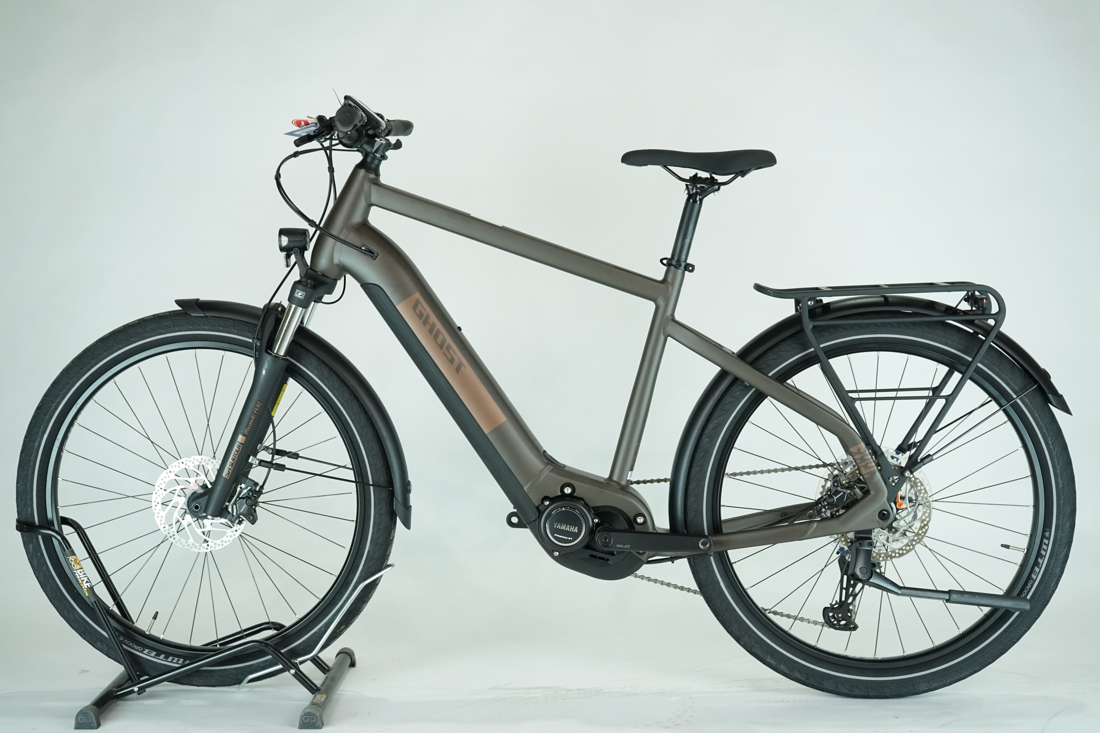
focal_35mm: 52
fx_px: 1589
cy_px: 366
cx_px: 550
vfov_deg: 26.0
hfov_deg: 38.2
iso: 1600
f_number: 5.6
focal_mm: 52
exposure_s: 1/200
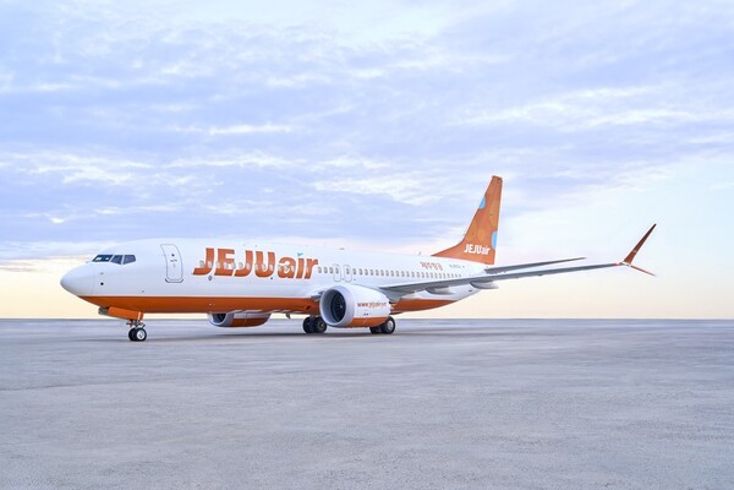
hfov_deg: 49.6
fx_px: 795
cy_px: 245
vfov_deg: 34.2
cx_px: 367
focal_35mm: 39
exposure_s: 1/25
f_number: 6.3
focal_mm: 39
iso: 200
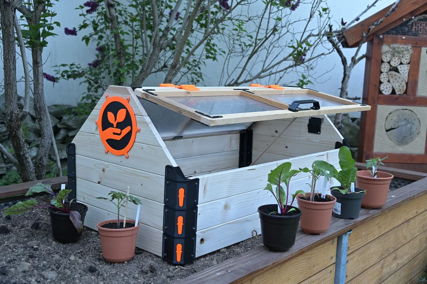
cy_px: 142
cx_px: 214
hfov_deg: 46.4
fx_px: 498
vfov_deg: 31.9
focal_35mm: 42
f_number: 5
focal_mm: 42
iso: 500
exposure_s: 1/50
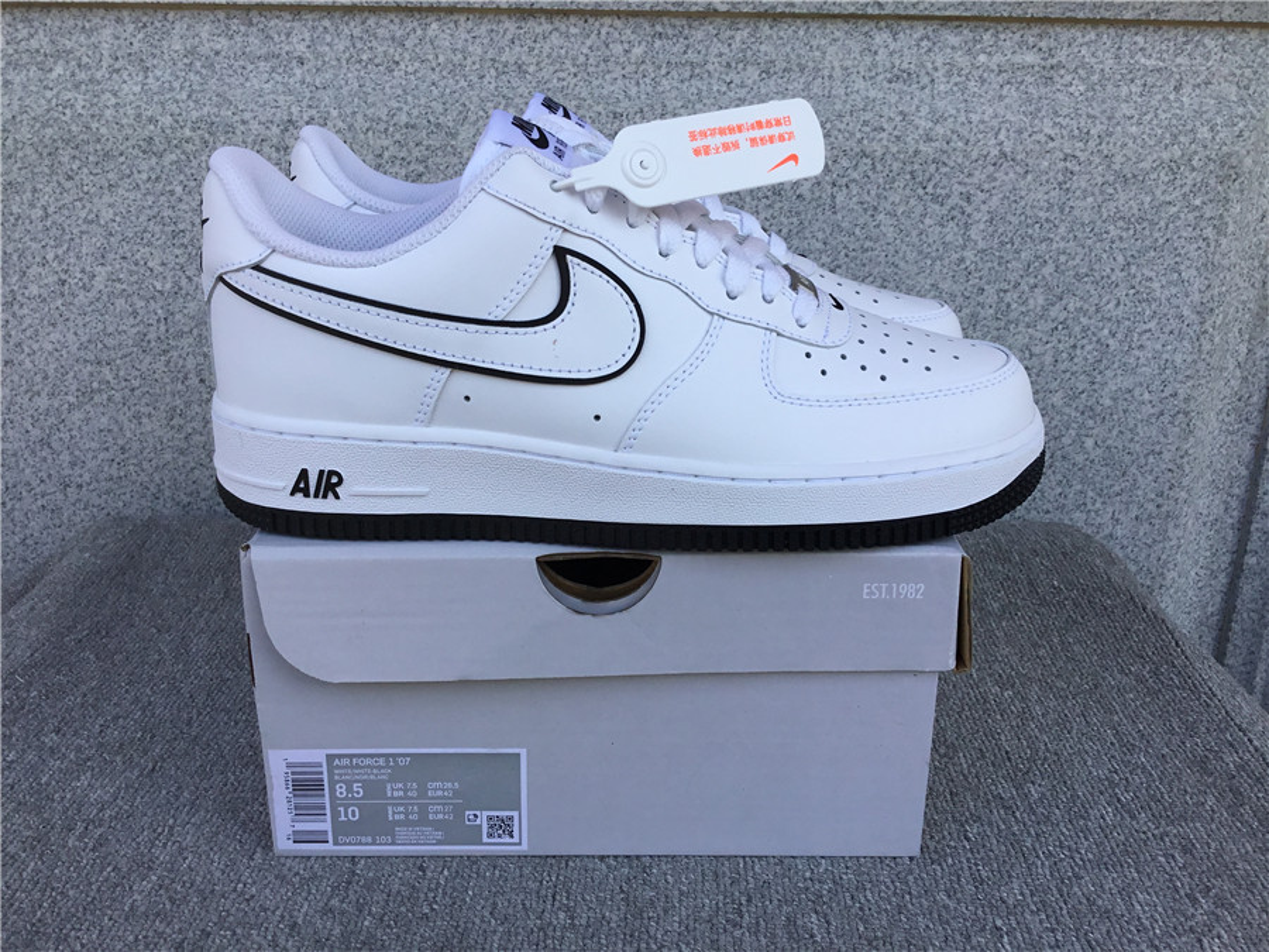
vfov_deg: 45.4
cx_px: 634
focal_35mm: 31
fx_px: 1136
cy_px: 476
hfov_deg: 58.4
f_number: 2.4
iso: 25
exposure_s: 1/482
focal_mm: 3.3
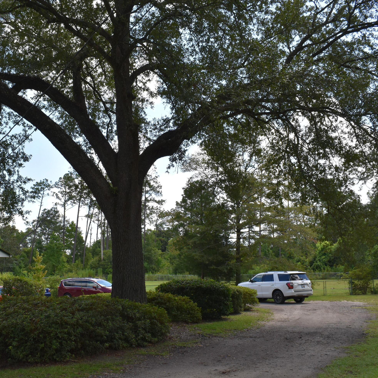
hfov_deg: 38.9
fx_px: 531
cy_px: 191
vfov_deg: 39.2
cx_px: 141
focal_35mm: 43
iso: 200
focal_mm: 22
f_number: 9
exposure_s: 1/320
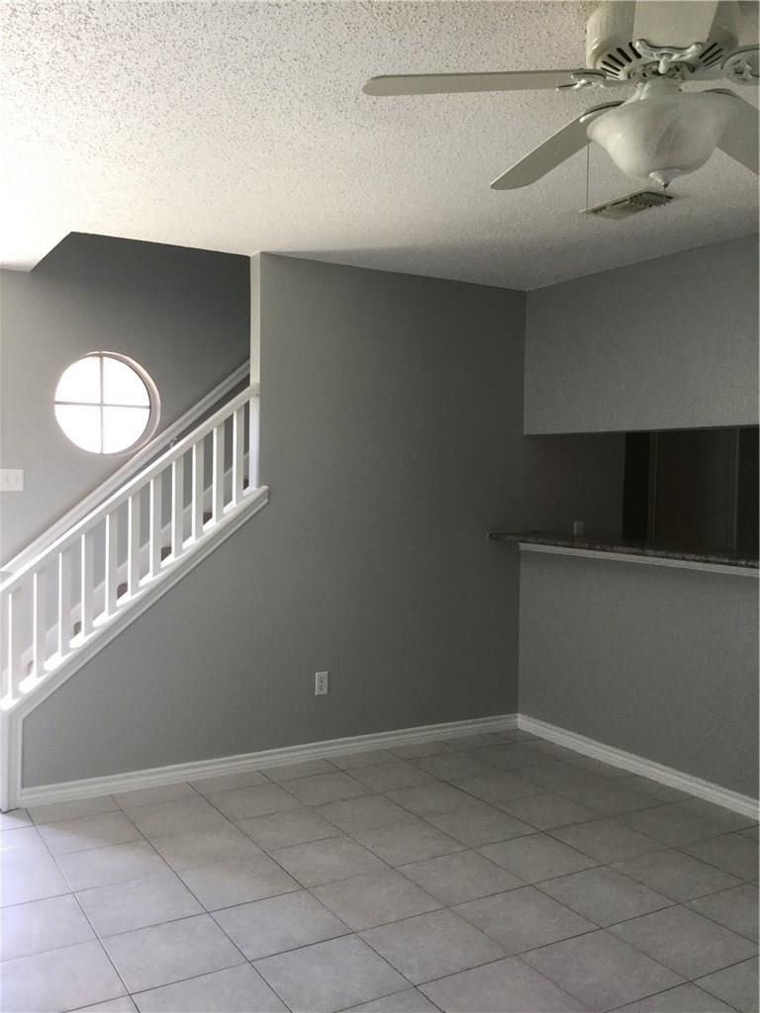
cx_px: 380
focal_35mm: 31
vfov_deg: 58.4
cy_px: 506
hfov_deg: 45.4
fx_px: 907
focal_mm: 3.3
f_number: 2.4
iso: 32
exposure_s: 1/30
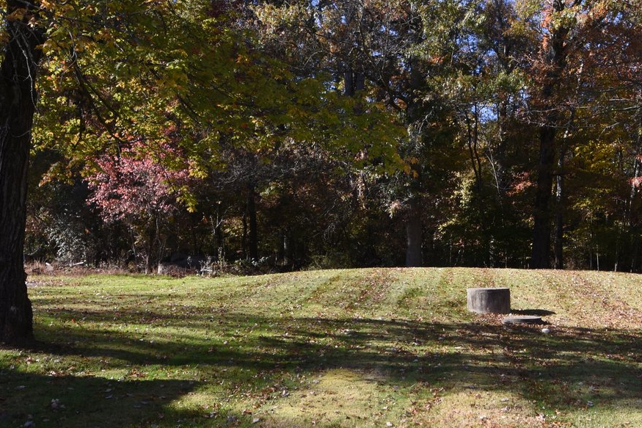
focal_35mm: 38
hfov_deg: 49.5
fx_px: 677
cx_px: 447
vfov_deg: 35.0
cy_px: 251
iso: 100
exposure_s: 1/160
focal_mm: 13
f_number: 6.3
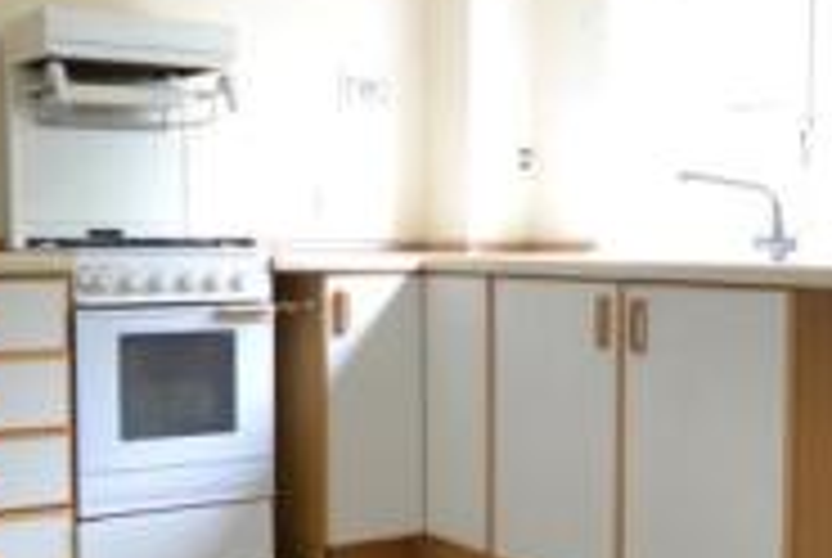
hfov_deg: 37.4
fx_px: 1227
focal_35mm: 53
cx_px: 470
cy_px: 340
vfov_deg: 25.6
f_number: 3.5
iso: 800
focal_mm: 10
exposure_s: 1/25
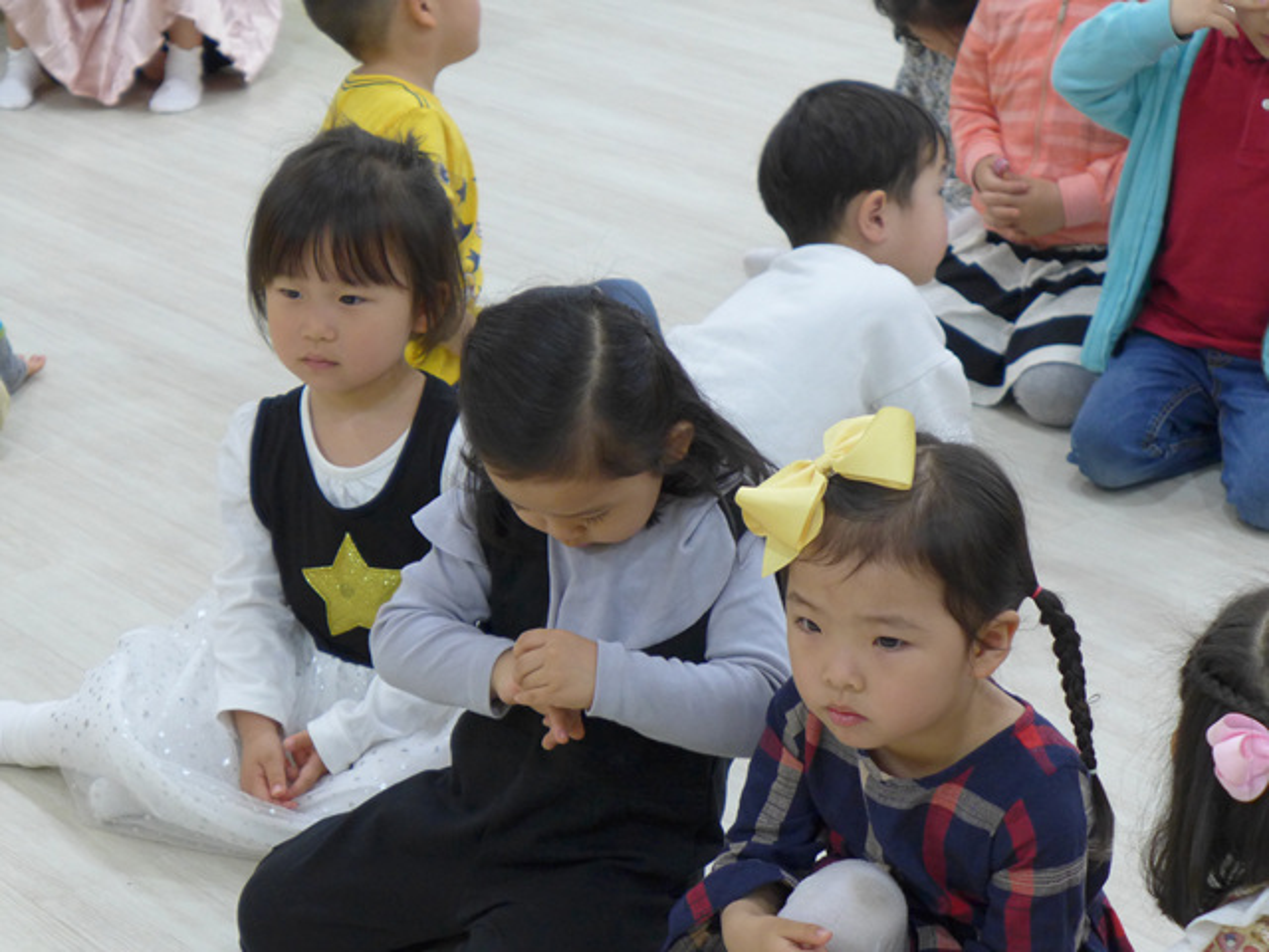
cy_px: 476
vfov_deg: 16.4
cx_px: 634
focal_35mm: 90
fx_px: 3299
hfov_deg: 21.8
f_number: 2.3
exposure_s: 1/125
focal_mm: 17.7
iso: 400
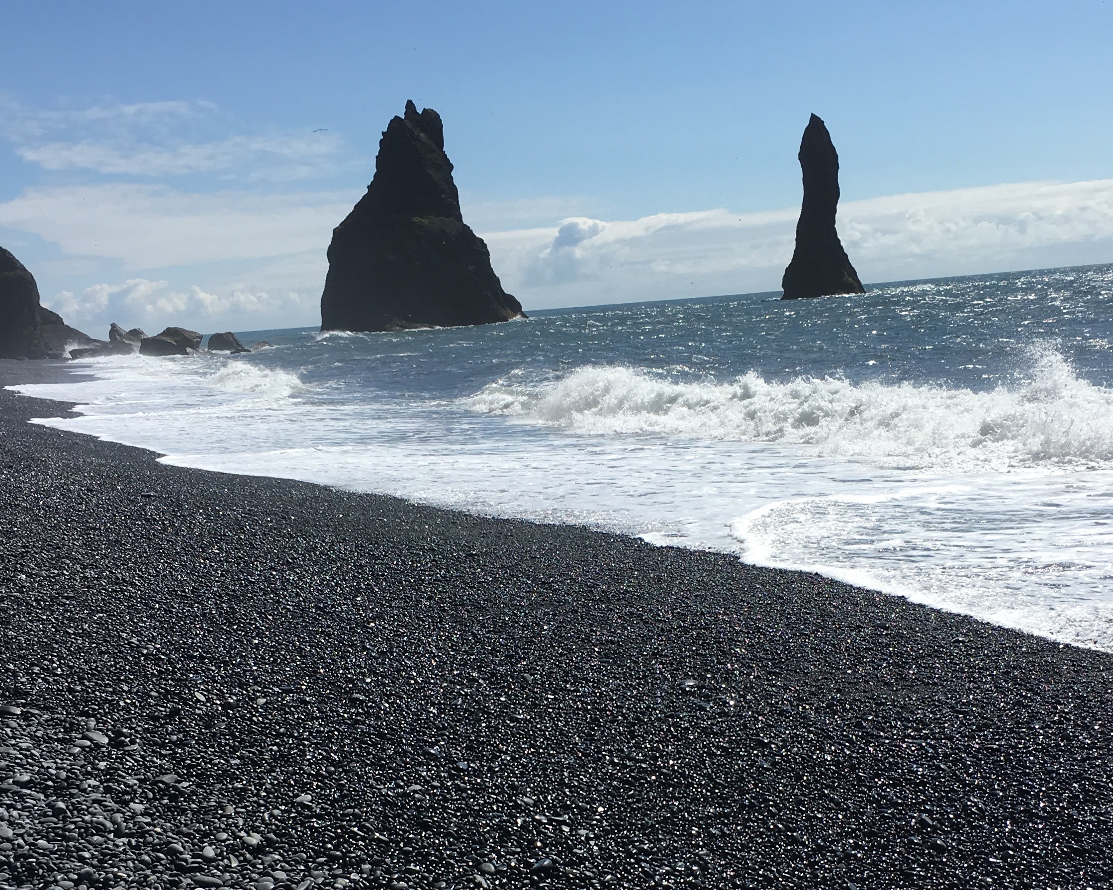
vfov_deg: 28.6
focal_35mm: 51
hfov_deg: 36.7
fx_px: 1680
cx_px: 580
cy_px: 782
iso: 25
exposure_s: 1/2564
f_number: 2.2
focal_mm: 4.15
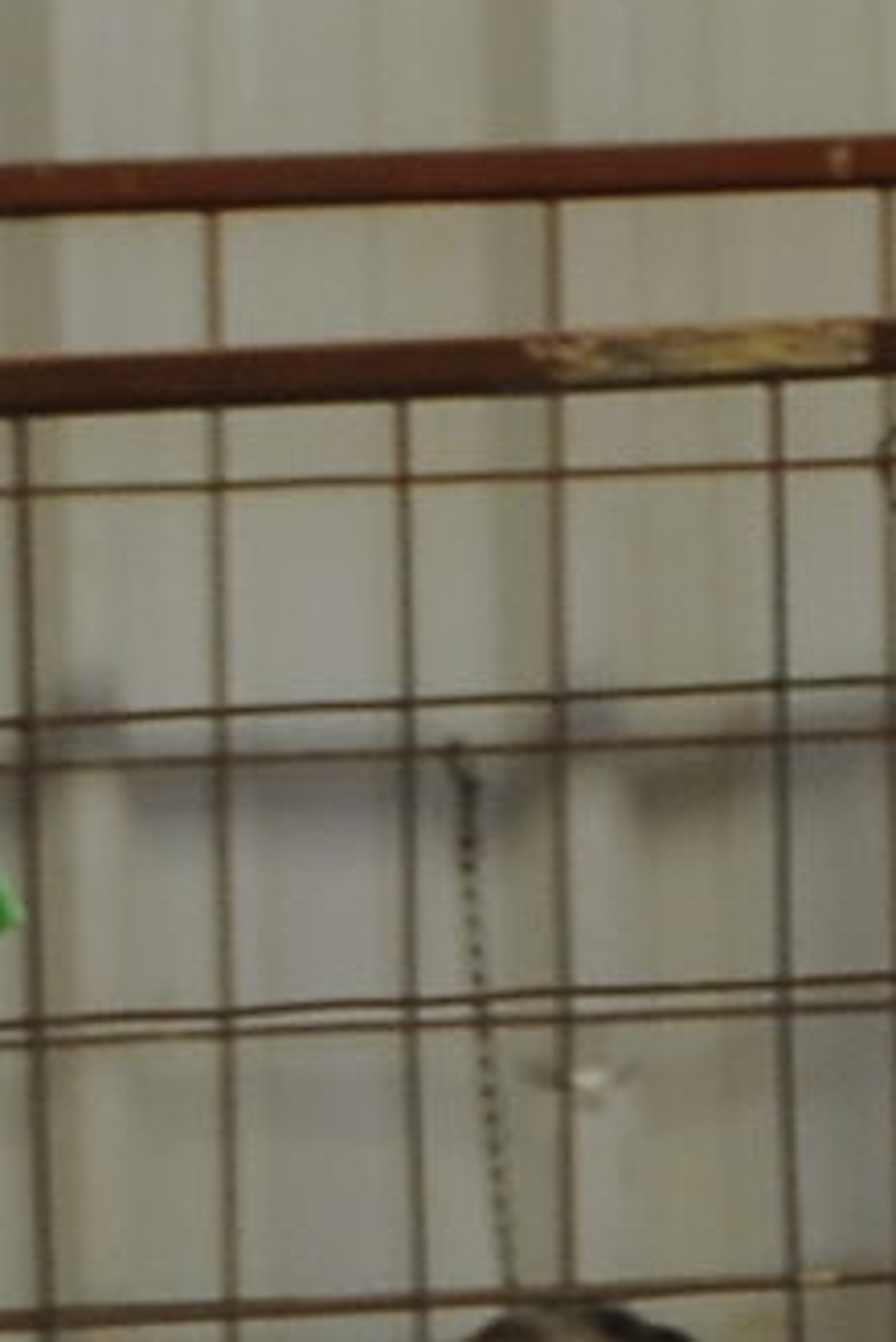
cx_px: 454
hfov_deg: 1.7
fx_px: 30541
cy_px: 1759
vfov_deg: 2.5
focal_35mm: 819
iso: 200
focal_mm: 70
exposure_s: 1/25
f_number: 5.6
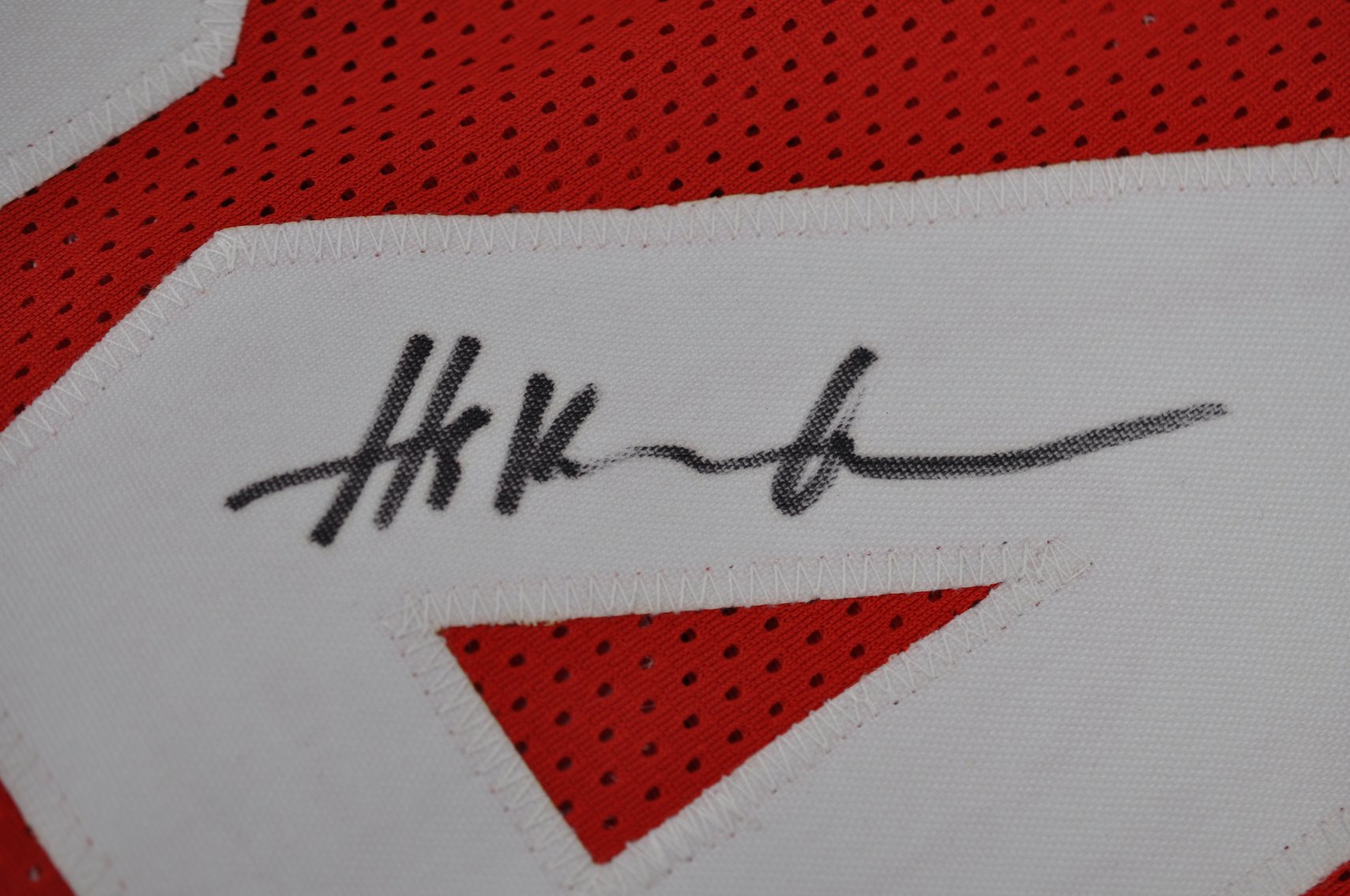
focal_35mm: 60
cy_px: 448
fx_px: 2247
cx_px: 675
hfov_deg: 33.4
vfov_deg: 22.6
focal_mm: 40
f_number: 4.5
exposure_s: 1/80
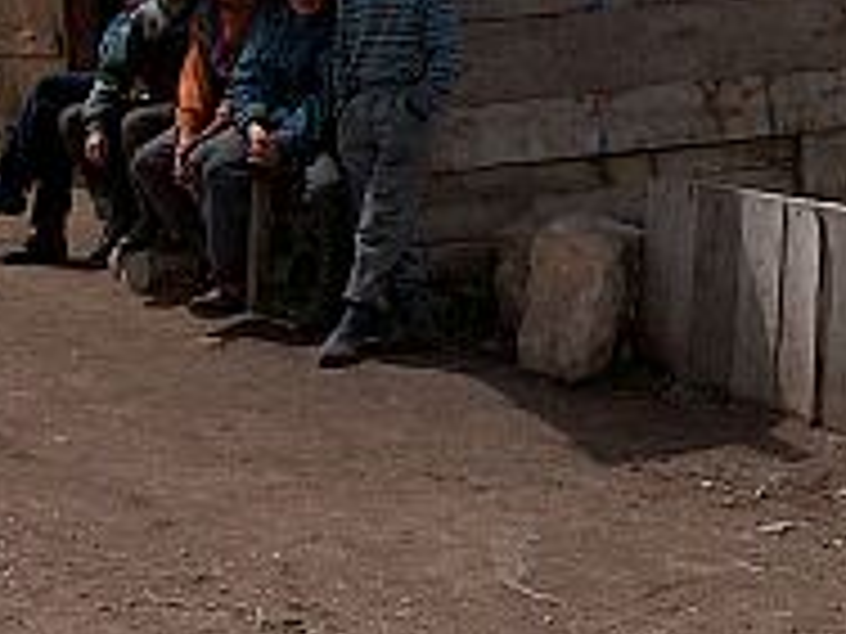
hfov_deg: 15.5
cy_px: -133
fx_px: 3079
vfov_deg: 11.5
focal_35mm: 126
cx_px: 684
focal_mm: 7.6
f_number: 6.7
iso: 100
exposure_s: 1/719
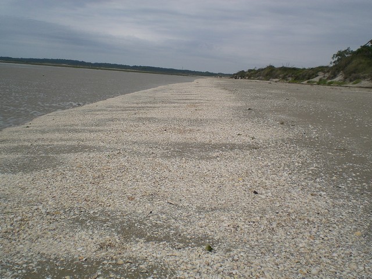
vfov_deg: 37.7
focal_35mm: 38
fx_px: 408
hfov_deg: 49.0
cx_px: 186
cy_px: 140
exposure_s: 1/640
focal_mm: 6.3
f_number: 4.4
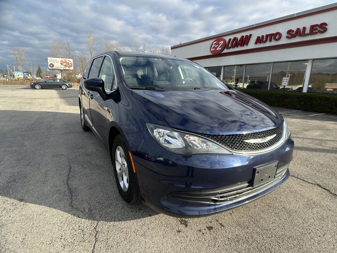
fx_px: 253
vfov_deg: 53.1
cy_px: 126
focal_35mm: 26
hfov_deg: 67.3
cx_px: 168
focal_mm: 5.7
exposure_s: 1/1431
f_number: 1.5
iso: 50
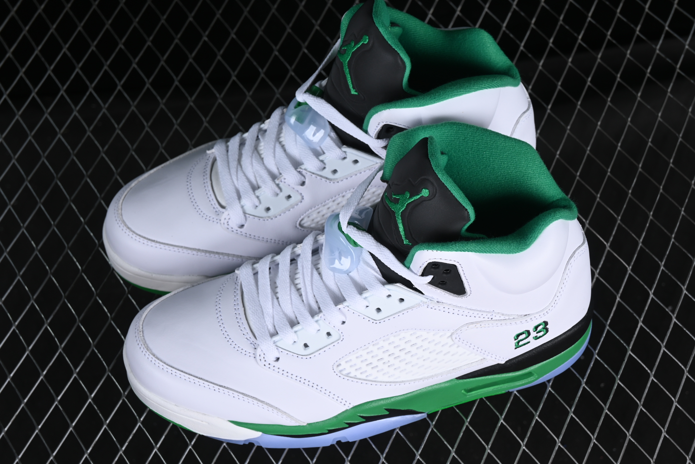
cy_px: 232
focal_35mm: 75
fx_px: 1448
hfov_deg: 27.0
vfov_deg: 18.2
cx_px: 348
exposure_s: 1/80
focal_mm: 50
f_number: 8
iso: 160
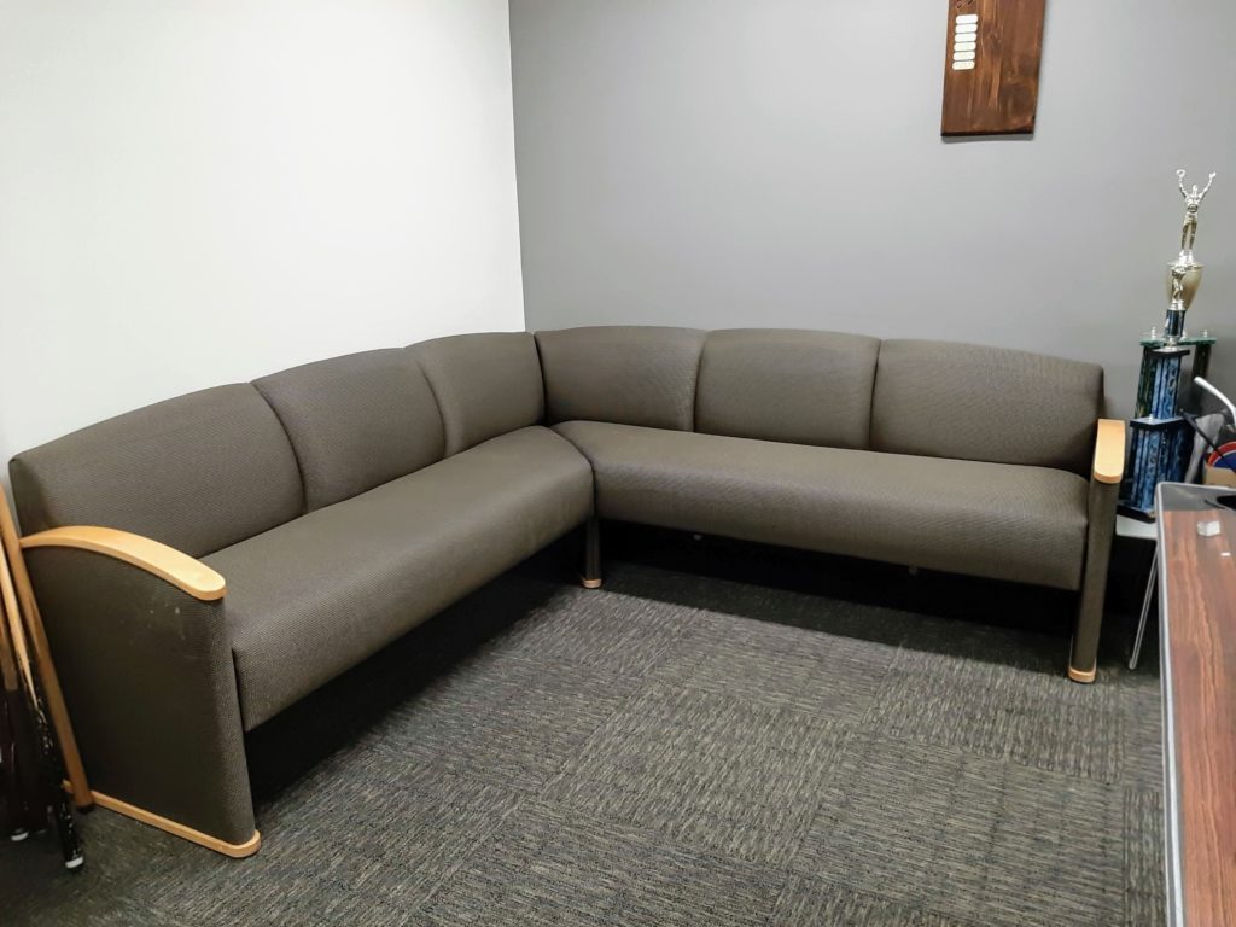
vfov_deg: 53.1
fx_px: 928
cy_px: 464
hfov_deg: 67.3
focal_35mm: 26
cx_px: 618
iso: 160
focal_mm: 3.93
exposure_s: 1/24
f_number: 1.7
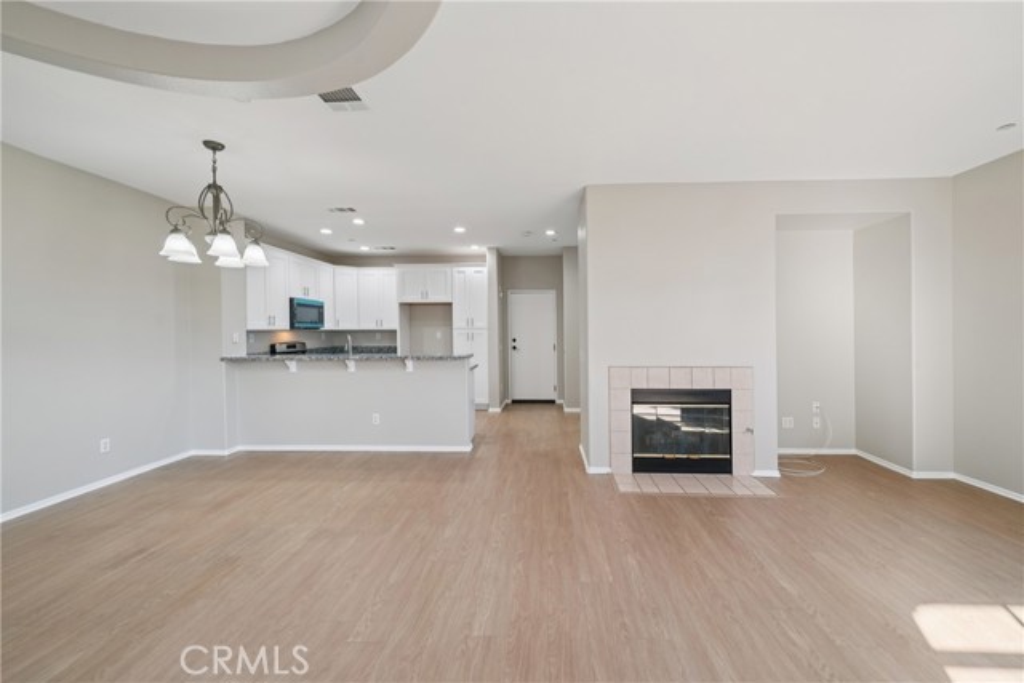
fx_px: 398
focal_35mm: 14
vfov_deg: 81.2
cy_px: 342
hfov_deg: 104.2
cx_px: 512
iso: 400
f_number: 8
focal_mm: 14
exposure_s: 1/20
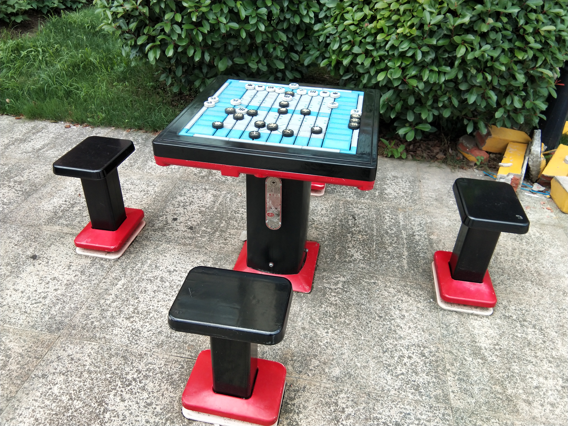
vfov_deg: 45.4
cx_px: 284
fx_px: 509
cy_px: 213
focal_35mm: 31
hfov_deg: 58.4
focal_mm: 3.69
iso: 50
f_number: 2.2
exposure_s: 1/249
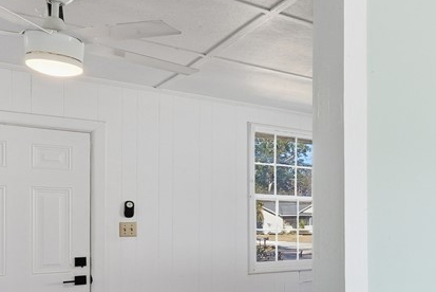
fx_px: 509
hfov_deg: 37.5
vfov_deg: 31.4
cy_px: 218
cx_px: 497
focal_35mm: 42
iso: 320
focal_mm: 16
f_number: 9
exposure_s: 1/250
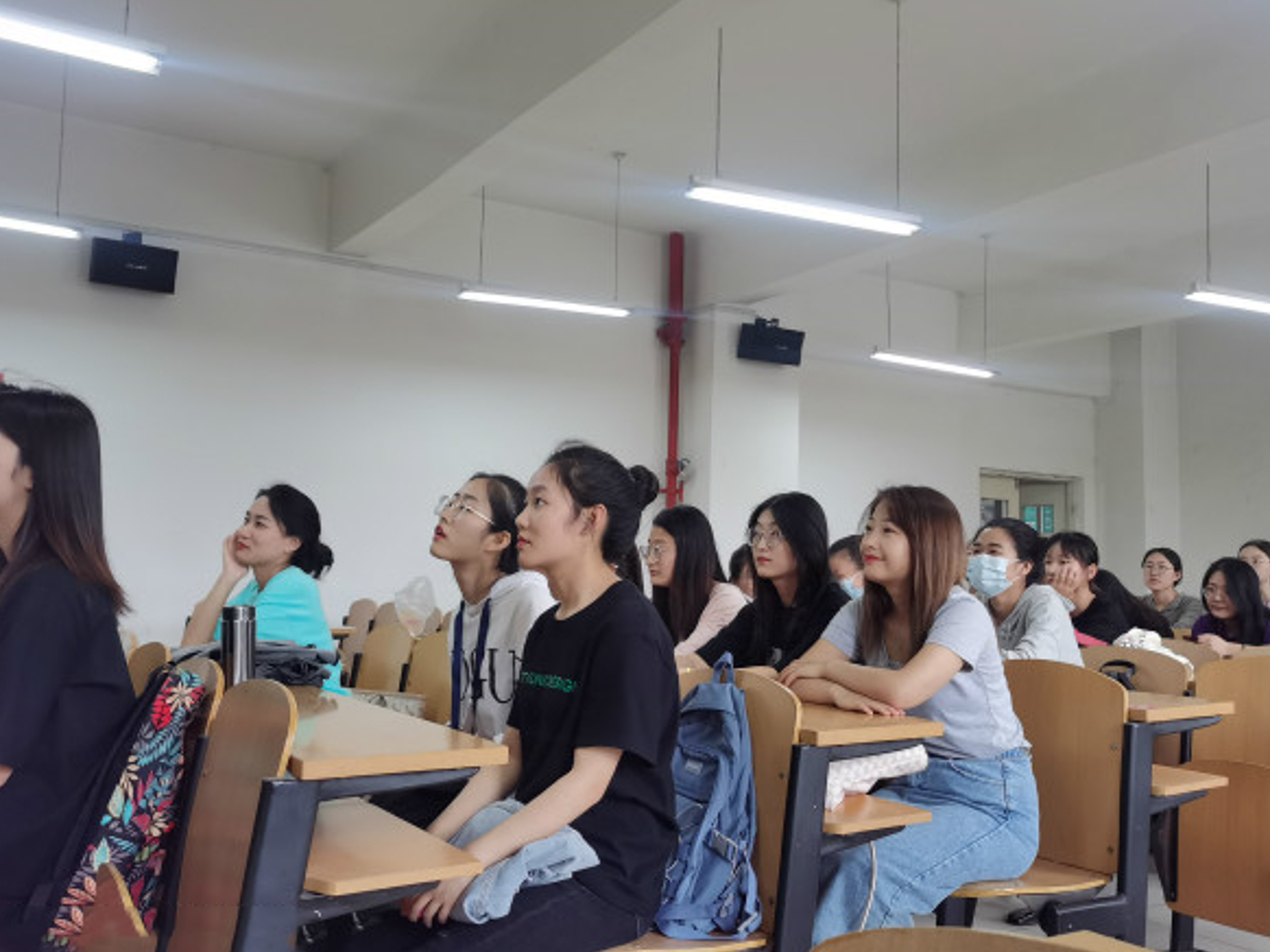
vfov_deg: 42.9
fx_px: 1210
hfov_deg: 55.4
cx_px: 652
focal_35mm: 33
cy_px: 465
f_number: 1.8
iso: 160
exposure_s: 1/100
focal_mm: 5.58
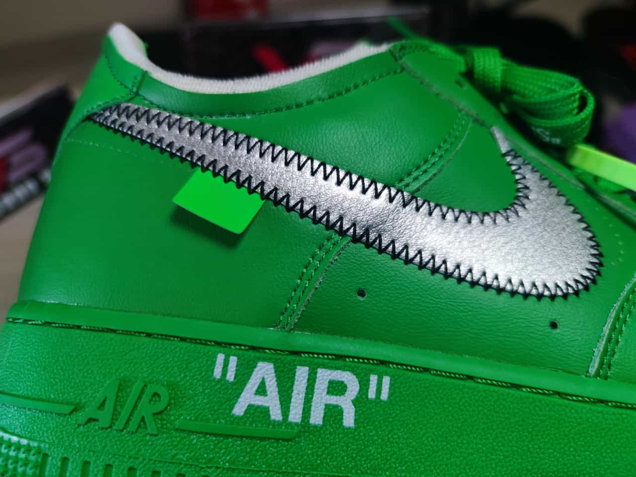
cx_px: 318
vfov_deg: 56.8
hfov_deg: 71.6
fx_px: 441
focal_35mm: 24
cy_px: 238
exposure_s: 1/100
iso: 108
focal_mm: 6.72
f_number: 1.69
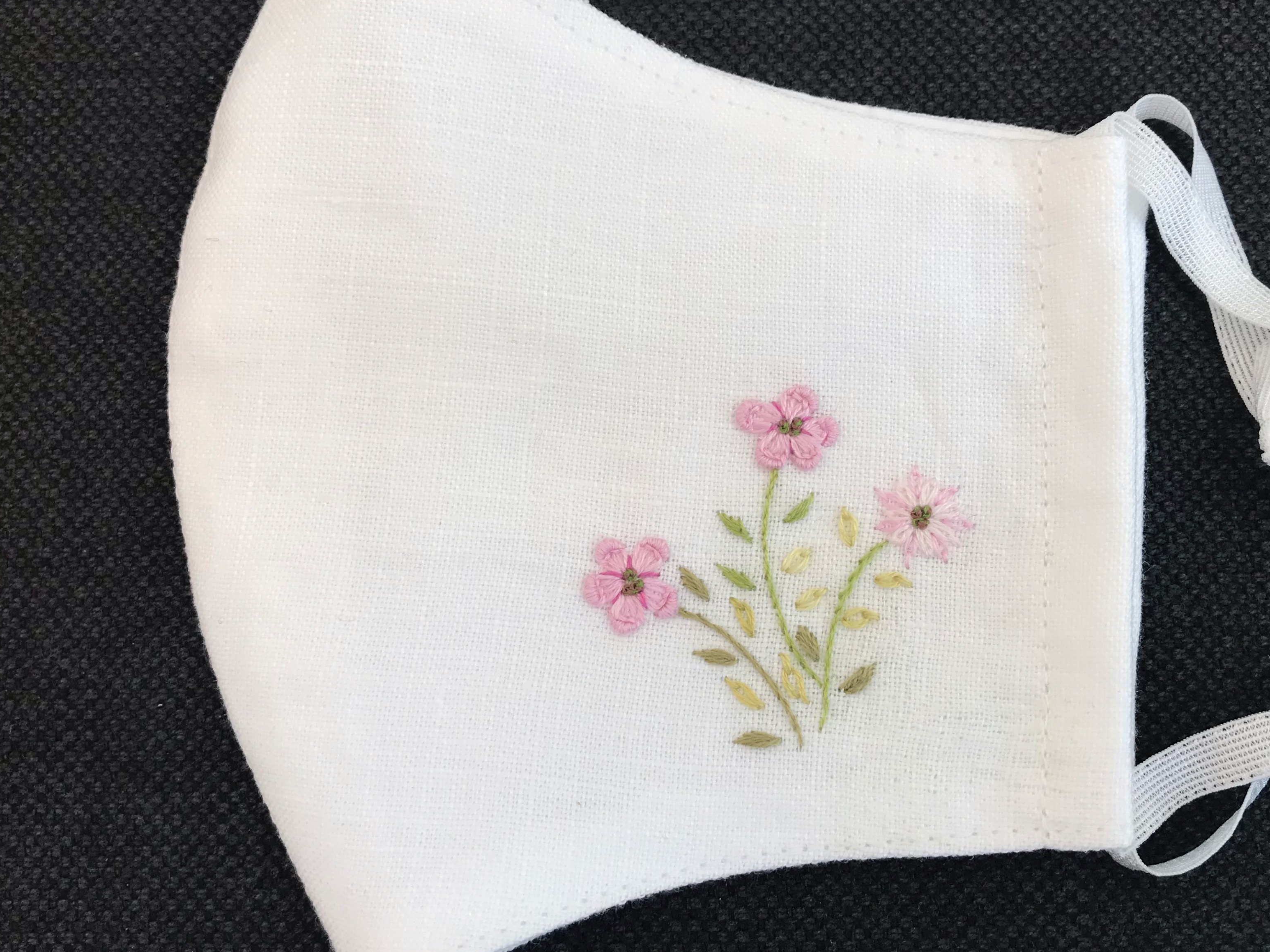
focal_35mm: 36
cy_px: 452
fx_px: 1321
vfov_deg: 39.6
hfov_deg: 51.3
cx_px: 674
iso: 20
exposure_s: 1/105
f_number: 1.8
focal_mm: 3.99
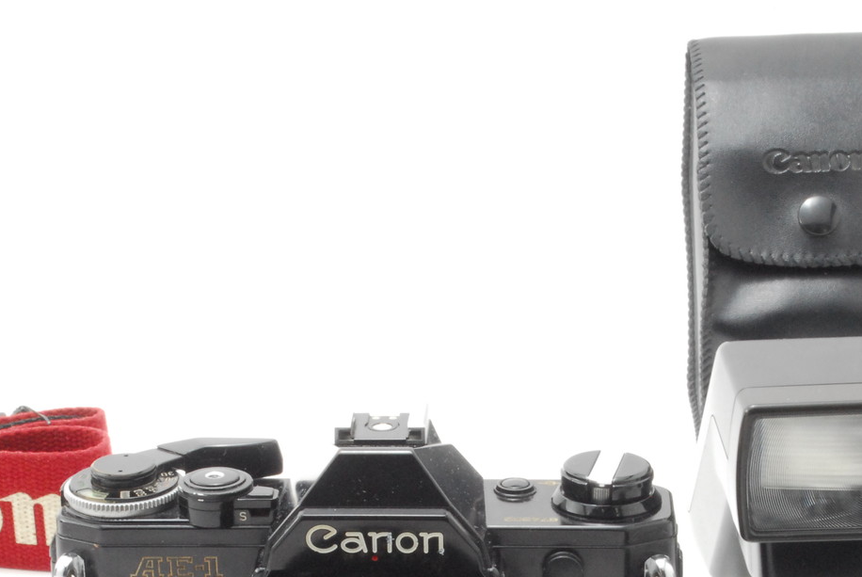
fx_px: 2637
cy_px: 501
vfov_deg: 12.4
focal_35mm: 110
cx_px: 392
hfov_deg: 18.6
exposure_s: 1/250
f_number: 25
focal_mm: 42
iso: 800
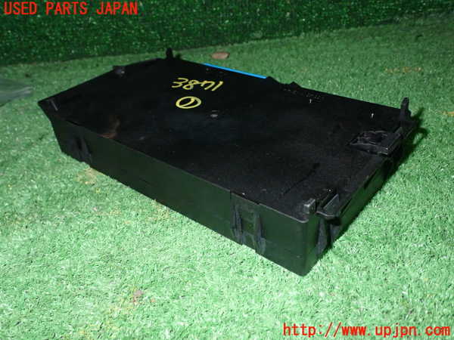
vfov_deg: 44.2
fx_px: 420
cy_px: 170
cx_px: 227
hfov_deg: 56.8
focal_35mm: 32
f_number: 9
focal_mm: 5.79
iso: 800
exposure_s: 1/30
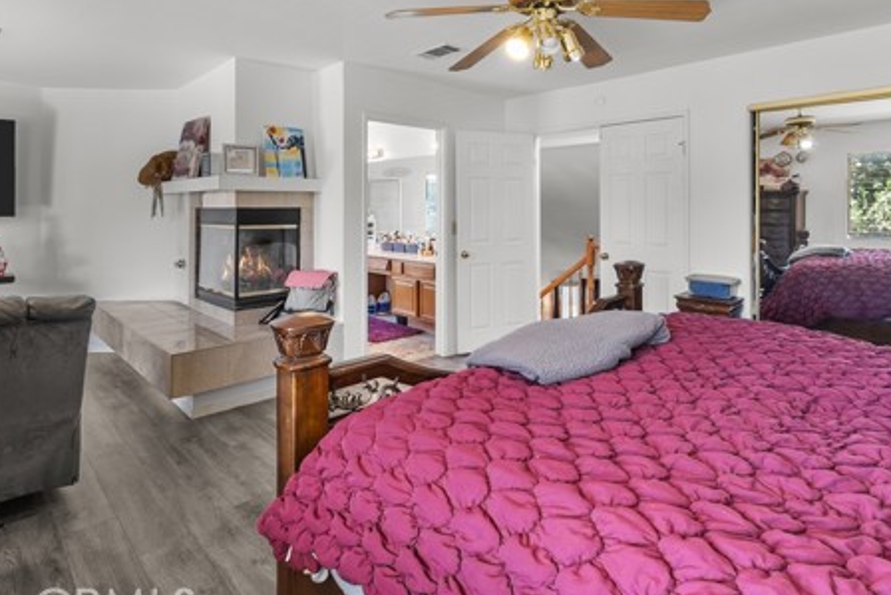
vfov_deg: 60.8
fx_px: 495
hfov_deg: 83.1
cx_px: 529
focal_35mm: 20
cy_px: 210
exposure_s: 1/1.25
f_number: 11
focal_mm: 14
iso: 250
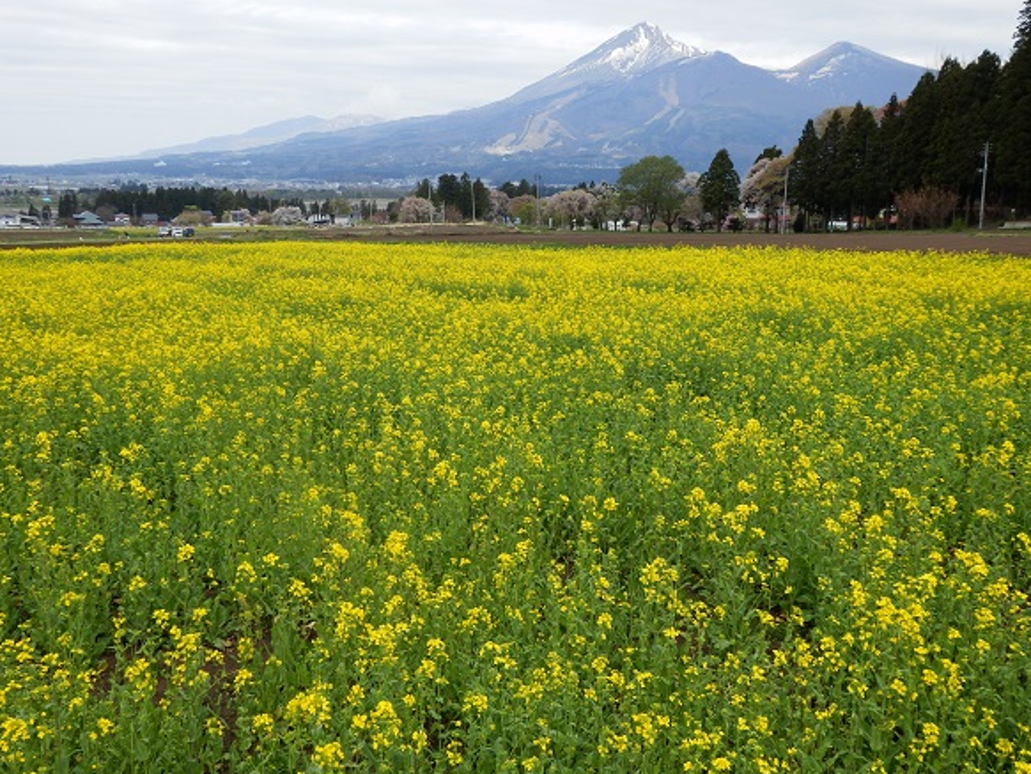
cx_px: 516
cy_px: 377
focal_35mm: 34
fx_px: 1013
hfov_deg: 53.9
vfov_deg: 41.8
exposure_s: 1/500
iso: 80
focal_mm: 6
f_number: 3.4
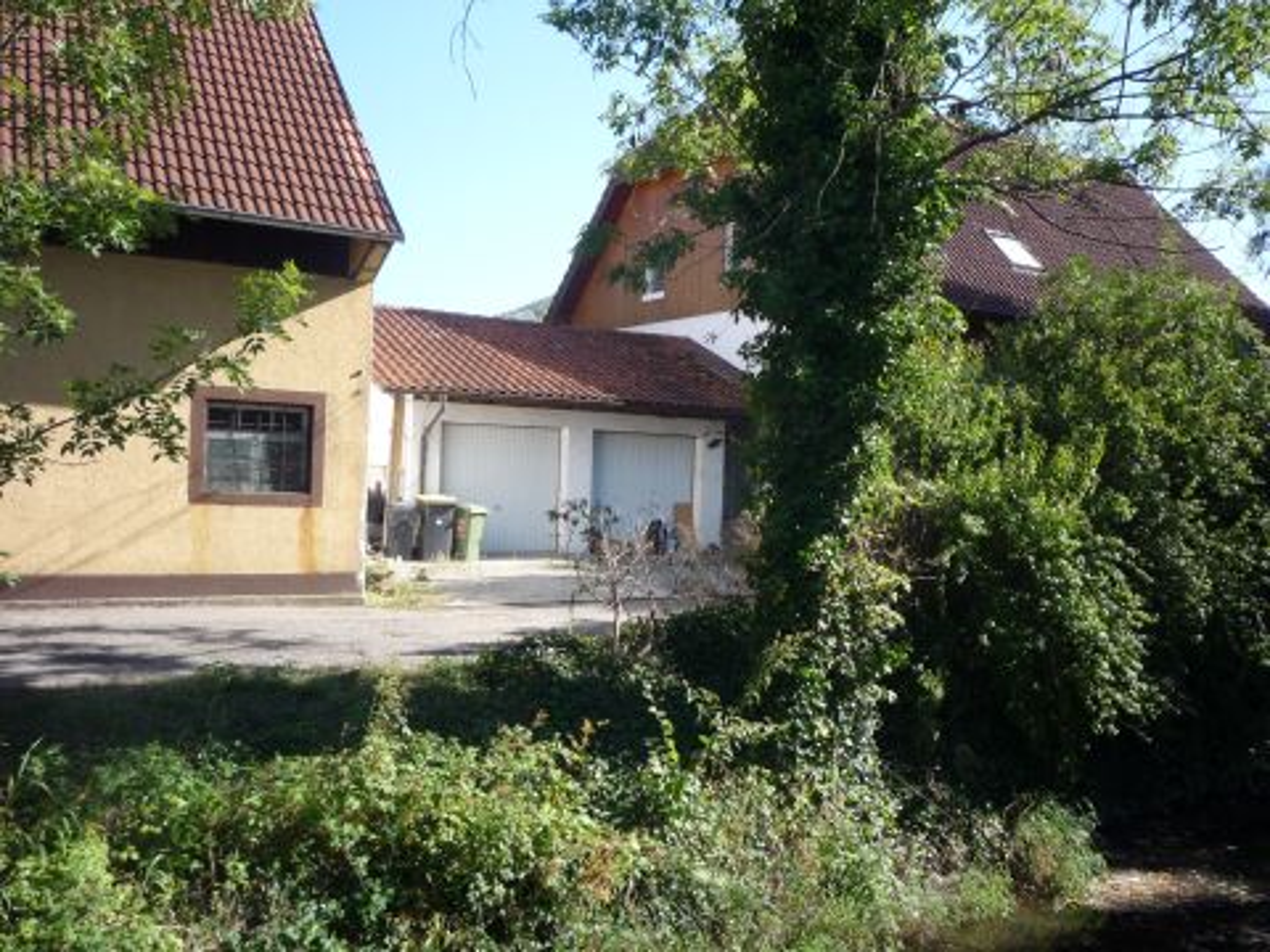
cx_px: 635
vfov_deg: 44.2
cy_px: 476
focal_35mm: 32
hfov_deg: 56.8
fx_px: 1174
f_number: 4
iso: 100
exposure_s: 1/250
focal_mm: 5.2
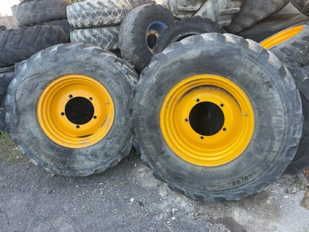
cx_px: 154
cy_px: 116
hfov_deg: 67.3
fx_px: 232
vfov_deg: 53.1
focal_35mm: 26
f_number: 1.6
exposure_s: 1/303
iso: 32
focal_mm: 4.2
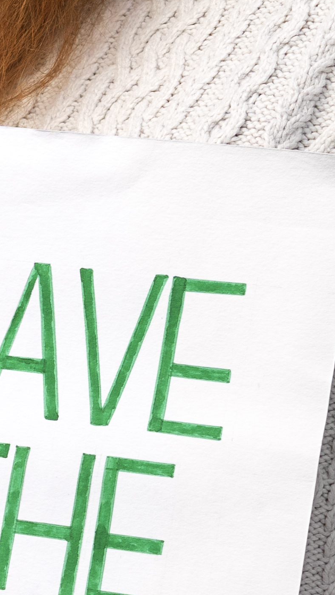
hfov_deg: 5.3
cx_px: -413
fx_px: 3553
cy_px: 629
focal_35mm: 225
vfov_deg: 9.5
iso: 400
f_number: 4
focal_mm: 50
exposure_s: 1/500
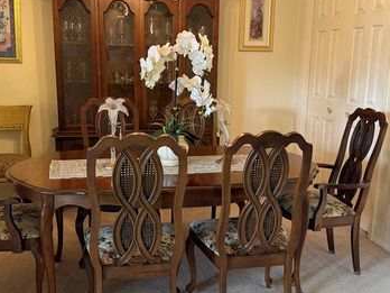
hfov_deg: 45.8
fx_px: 462
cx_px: 203
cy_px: 149
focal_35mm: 41
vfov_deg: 35.1
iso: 200
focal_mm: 6.76
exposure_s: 1/60
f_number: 1.78
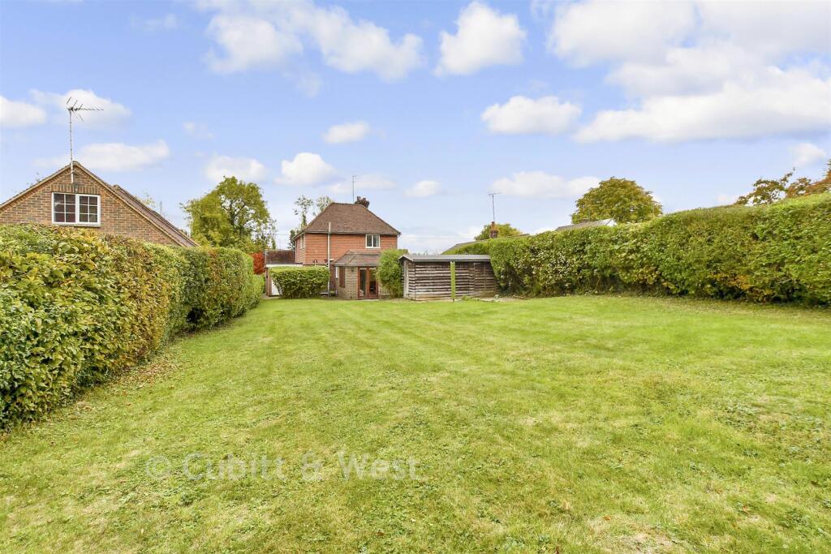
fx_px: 346
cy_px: 277
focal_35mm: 15
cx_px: 416
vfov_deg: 77.3
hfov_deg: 100.4
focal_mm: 10
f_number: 8
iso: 320
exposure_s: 1/320
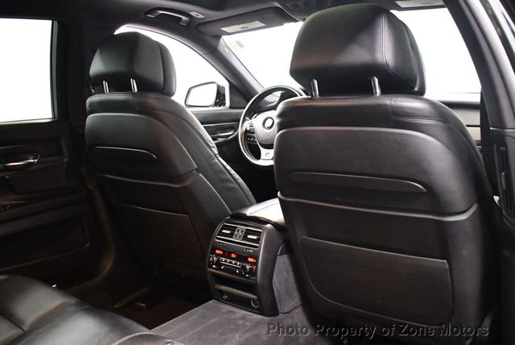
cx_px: 258
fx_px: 515
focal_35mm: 36
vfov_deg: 36.9
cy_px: 172
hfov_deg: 53.1
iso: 6400
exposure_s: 1/60
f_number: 3.5
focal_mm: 18
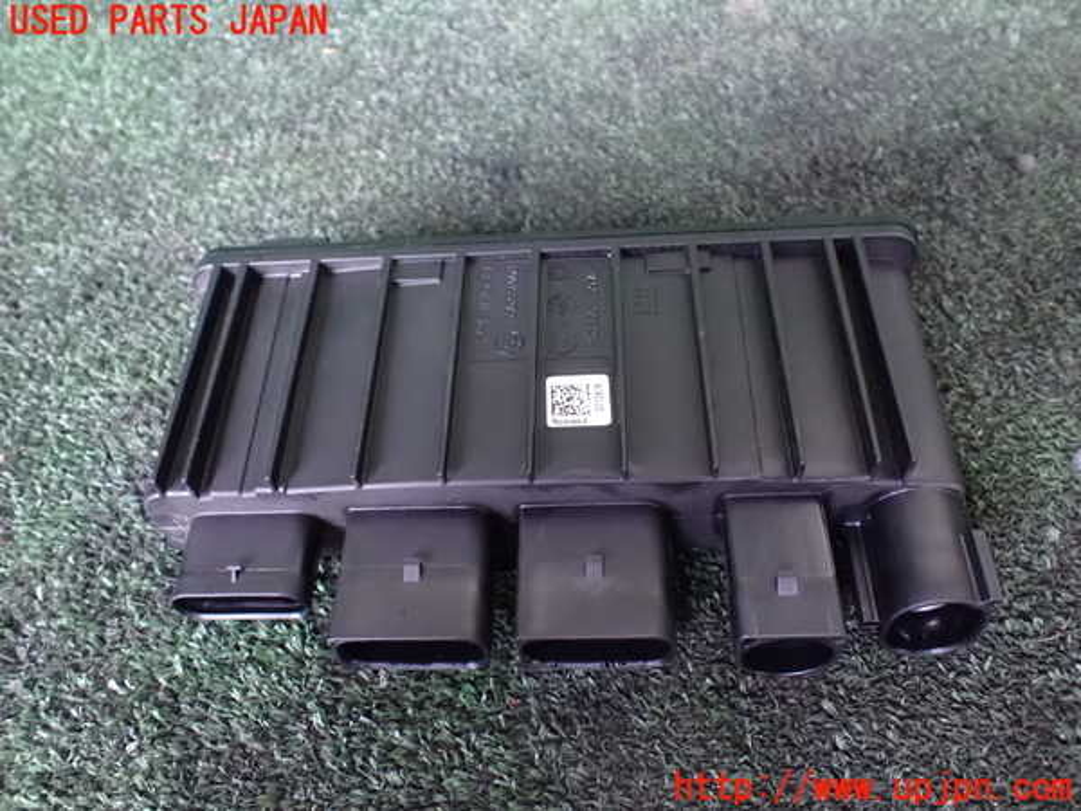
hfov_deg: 60.0
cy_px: 406
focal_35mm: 30
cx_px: 540
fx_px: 937
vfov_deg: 46.8
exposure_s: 1/30
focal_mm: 5.4
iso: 1600
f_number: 2.3
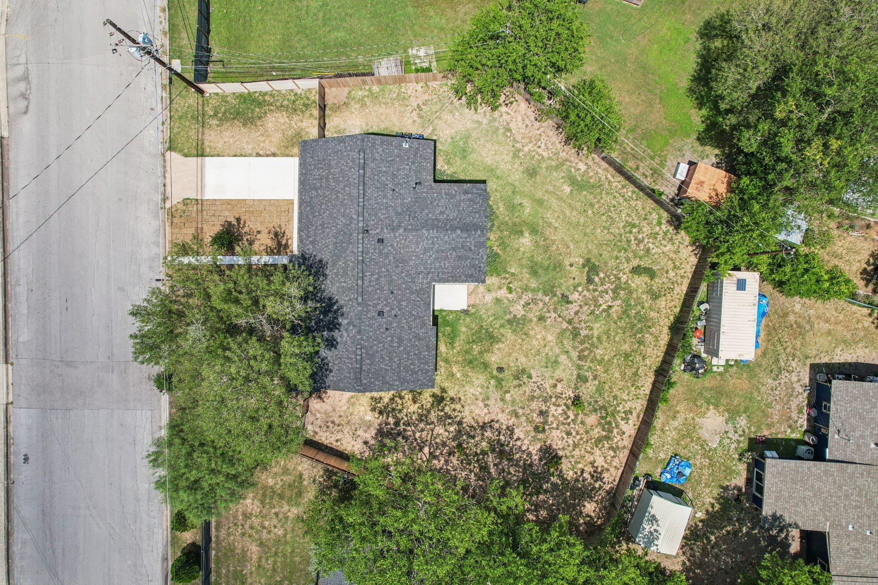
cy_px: 292
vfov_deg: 57.2
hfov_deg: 78.6
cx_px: 439
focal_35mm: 22
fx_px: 536
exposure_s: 1/2000
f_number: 2.8
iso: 110
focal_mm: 8.38
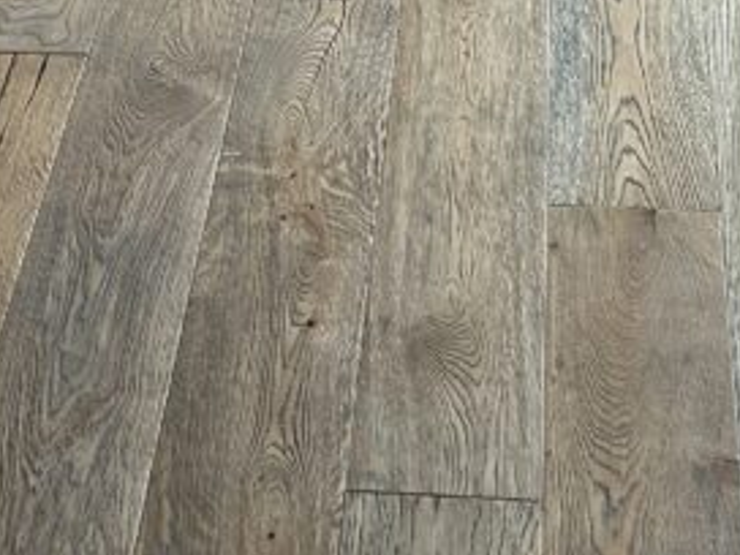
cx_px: 384
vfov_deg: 14.2
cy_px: -269
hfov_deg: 20.0
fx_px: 2095
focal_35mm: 98
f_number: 1.5
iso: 100
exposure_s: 1/121
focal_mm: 5.7
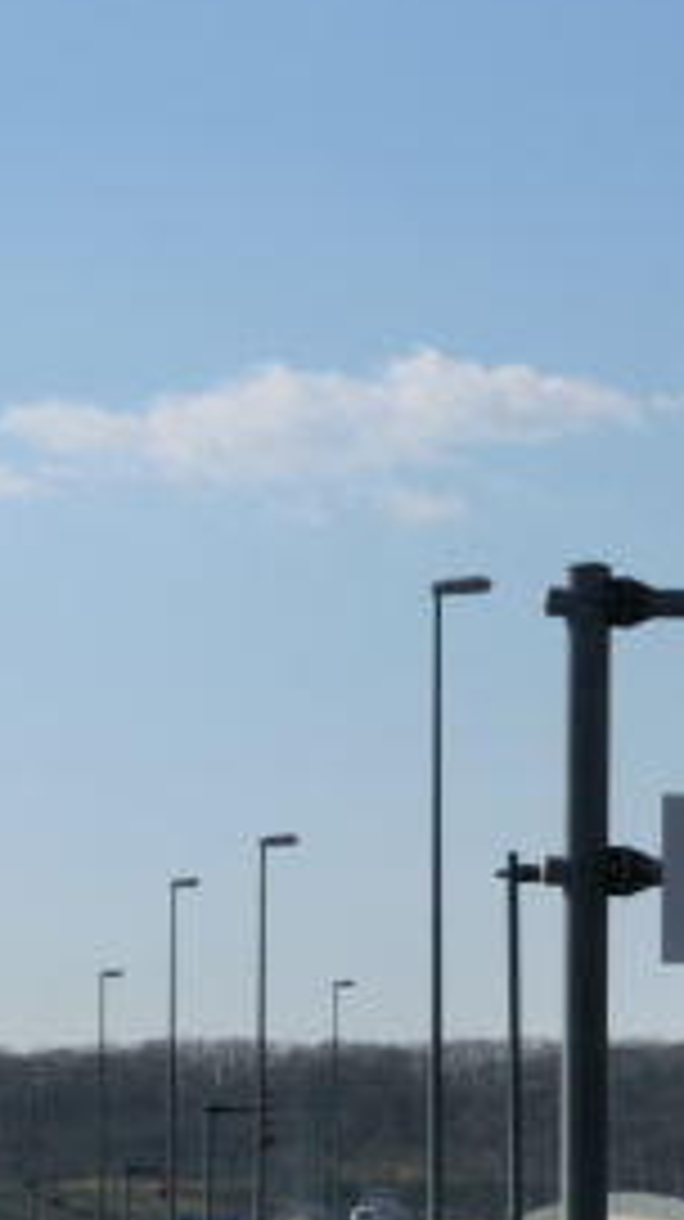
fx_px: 6430
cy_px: 741
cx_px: 248
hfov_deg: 6.1
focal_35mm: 199
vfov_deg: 10.8
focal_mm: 17.45
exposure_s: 1/160
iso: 80
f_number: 13.3
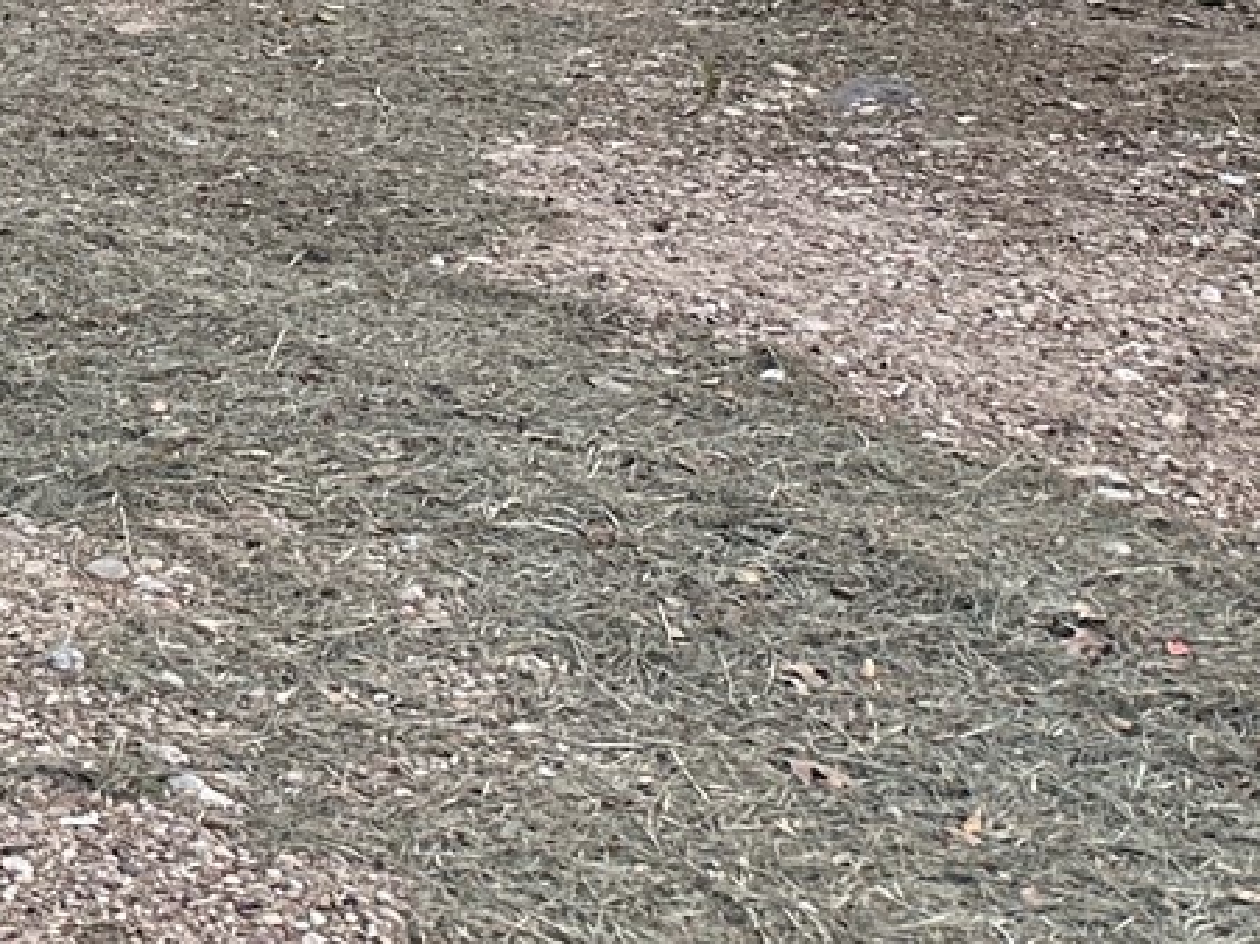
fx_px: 3966
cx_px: -922
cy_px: -1000
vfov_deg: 12.0
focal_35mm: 109
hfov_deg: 15.7
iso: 80
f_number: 1.78
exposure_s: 1/734
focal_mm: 6.86
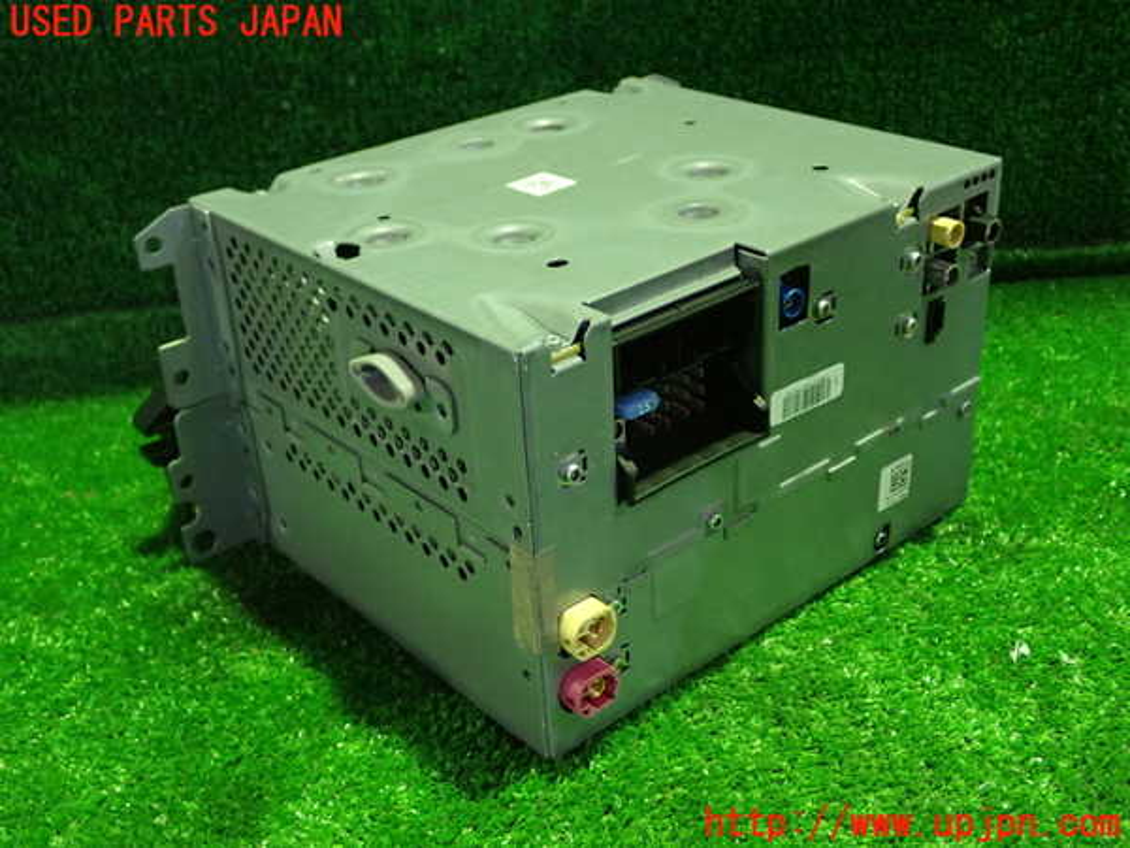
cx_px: 565
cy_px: 424
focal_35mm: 41
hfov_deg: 45.8
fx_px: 1338
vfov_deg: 35.1
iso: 800
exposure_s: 1/13
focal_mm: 7.31
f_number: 2.8
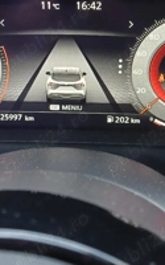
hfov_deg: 24.4
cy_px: 54
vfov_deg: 36.9
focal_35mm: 53
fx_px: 381
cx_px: 73
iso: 200
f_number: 1.8
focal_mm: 4.65
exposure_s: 1/50
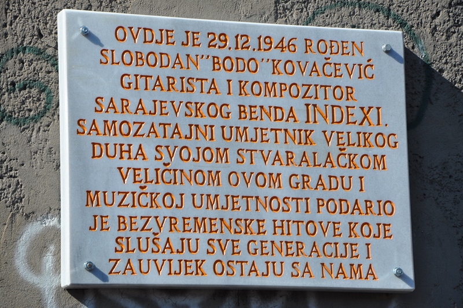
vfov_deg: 8.7
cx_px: 232
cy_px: 154
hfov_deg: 13.1
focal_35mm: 158
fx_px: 2023
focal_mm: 105
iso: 200
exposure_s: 1/320
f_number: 9
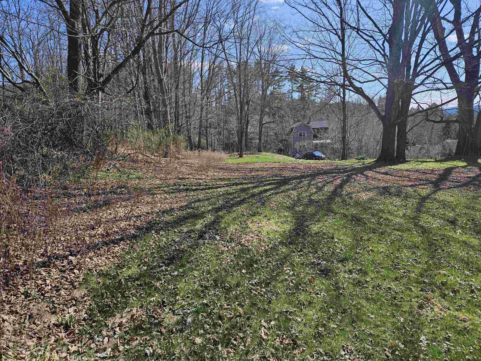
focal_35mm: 23
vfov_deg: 58.9
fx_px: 320
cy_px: 180
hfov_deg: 73.9
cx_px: 240
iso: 25
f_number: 1.8
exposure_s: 1/1044
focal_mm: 5.4
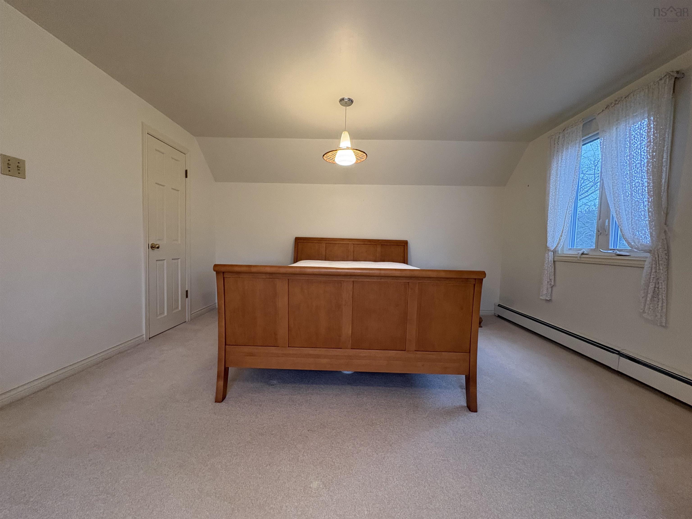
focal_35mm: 14
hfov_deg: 102.1
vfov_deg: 85.7
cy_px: 260
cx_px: 346
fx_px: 280
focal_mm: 2.22
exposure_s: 1/60
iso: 400
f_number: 2.2
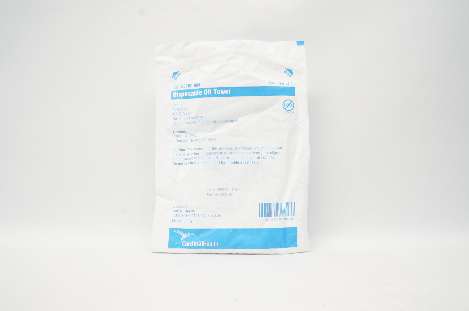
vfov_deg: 46.3
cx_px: 231
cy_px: 150
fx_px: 364
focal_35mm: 28
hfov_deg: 65.5
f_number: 11
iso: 800
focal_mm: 18
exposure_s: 1/20
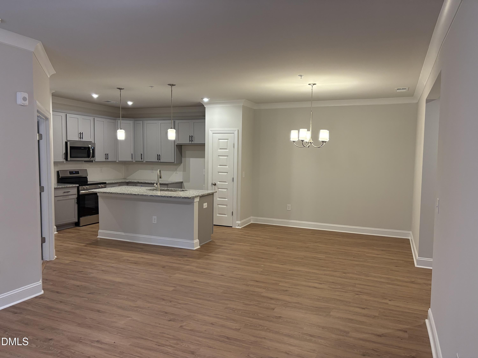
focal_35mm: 26
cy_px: 179
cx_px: 239
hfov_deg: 67.3
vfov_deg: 53.1
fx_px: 359
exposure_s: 1/120
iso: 250
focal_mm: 5.96
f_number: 1.6
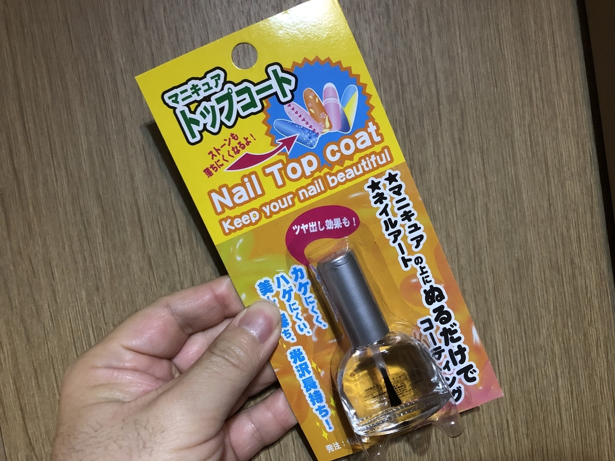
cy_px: 230
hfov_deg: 63.4
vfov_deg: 49.7
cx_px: 308
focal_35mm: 28
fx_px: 497
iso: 100
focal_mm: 3.99
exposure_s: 1/13
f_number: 1.8
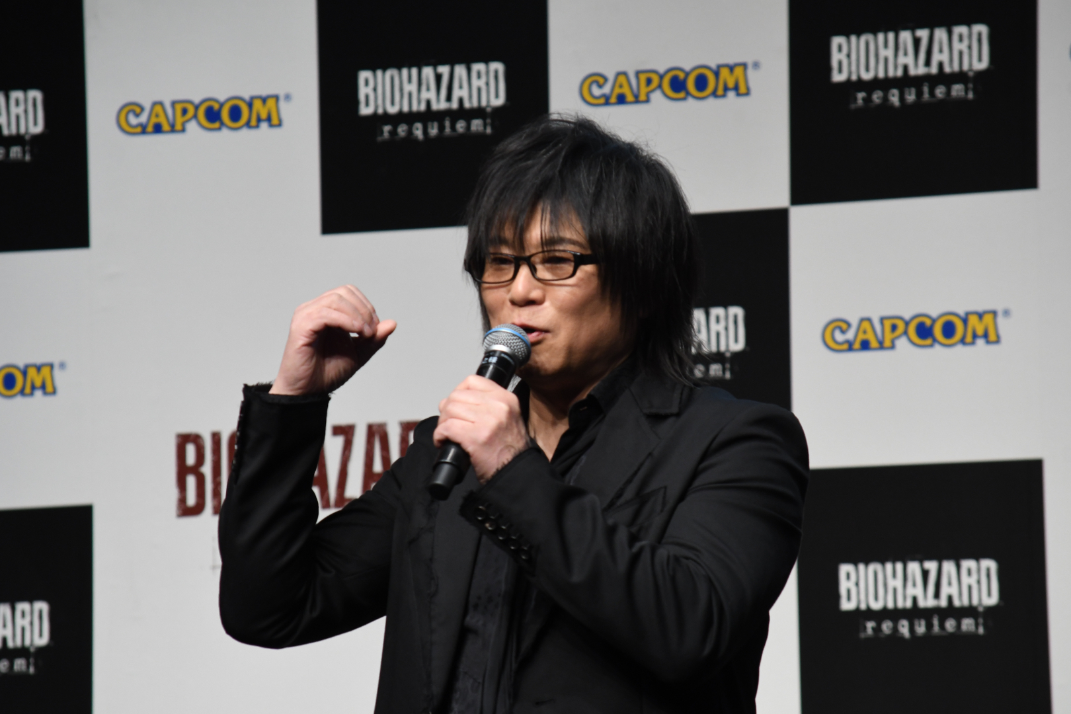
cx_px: 536
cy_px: 357
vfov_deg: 4.2
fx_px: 9817
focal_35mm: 330
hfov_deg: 6.2
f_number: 8
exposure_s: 1/50
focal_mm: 220
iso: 1000
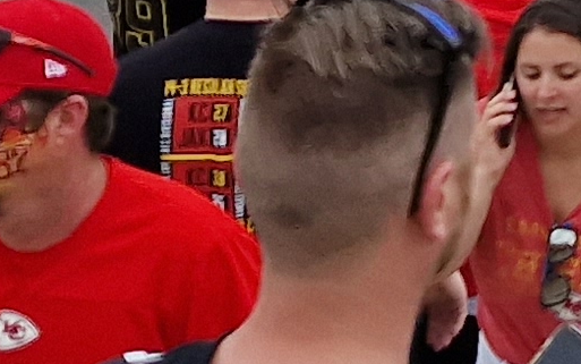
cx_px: 1420
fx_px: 3009
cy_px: -870
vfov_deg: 6.2
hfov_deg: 9.7
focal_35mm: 190
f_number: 1.8
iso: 50
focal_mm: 5.4
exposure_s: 1/1040
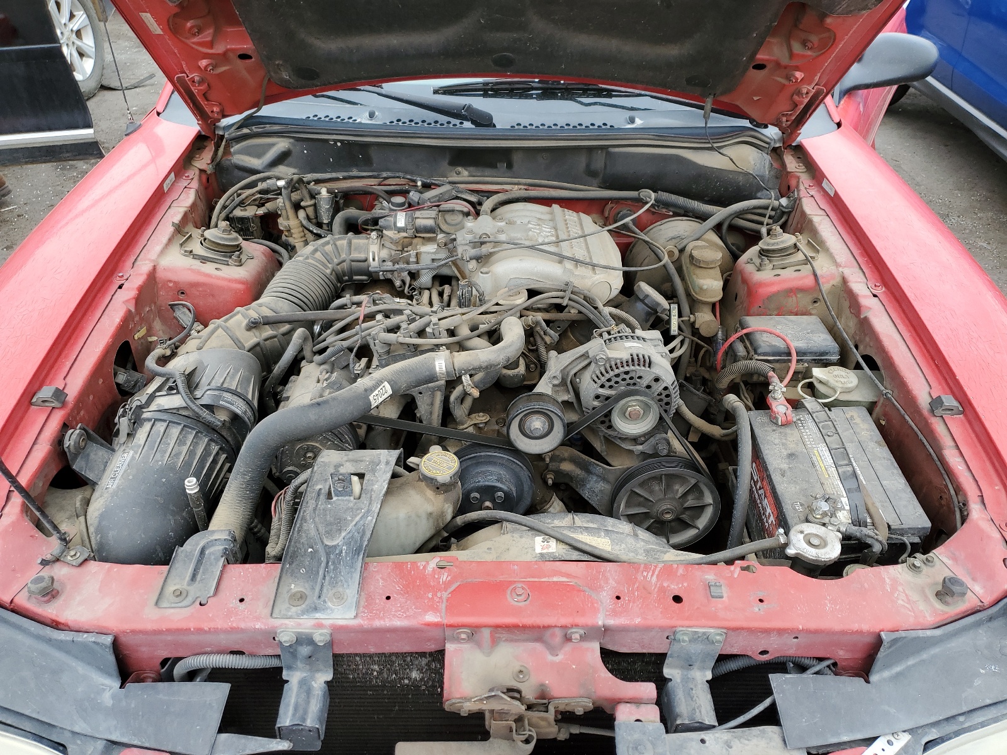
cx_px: 504
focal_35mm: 26
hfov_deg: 67.3
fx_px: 756
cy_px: 378
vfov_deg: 53.1
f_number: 1.5
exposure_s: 1/588
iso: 50
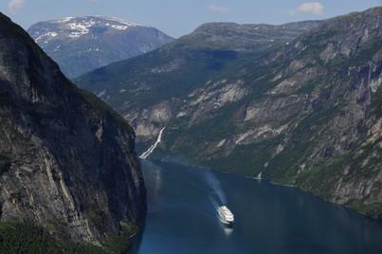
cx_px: 185
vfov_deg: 19.3
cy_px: 130
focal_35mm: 71
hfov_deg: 28.7
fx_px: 748
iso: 100
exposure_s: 1/1250
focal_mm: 45
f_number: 4
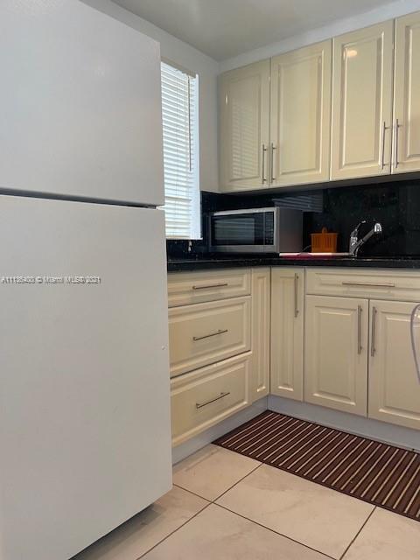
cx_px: 210
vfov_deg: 67.3
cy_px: 280
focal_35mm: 26
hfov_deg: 53.1
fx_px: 421
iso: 160
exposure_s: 1/60
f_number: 1.8
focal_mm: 4.25
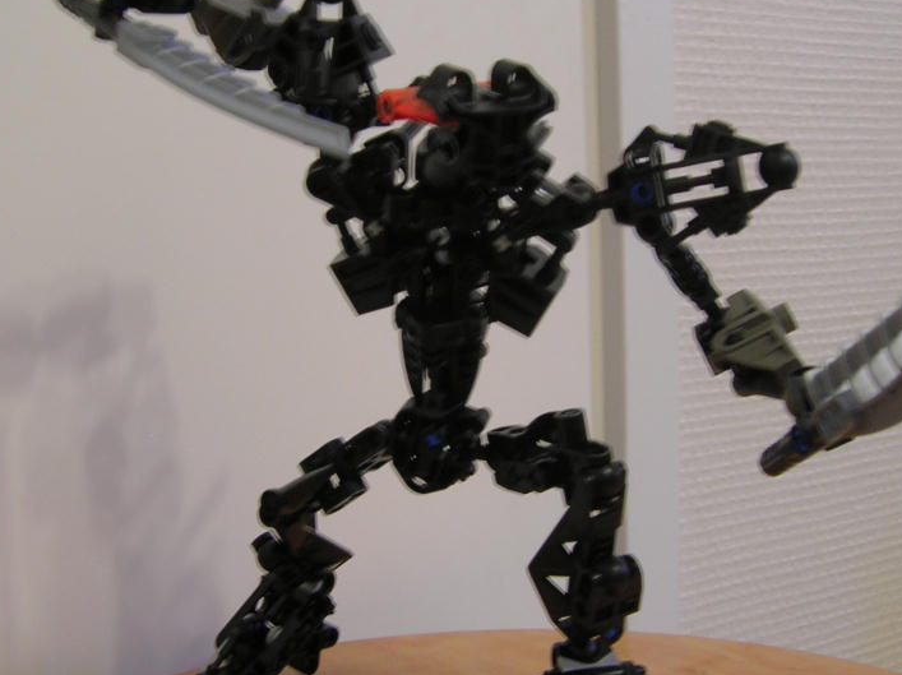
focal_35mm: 55
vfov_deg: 26.5
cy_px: 346
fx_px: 1432
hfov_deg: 34.9
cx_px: 393
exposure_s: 1/3.8
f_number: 2.9
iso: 51
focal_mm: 5.7
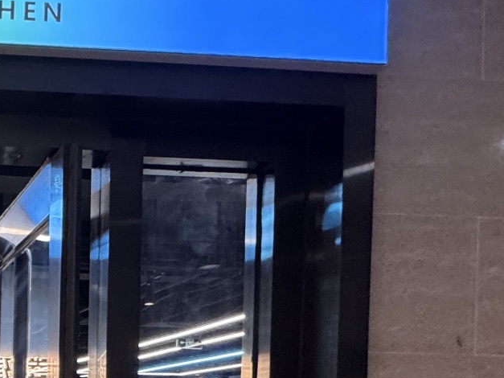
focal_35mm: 45
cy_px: 436
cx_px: -133
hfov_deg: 32.7
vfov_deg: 28.6
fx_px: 655
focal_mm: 2.22
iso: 320
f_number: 2.2
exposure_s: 1/50
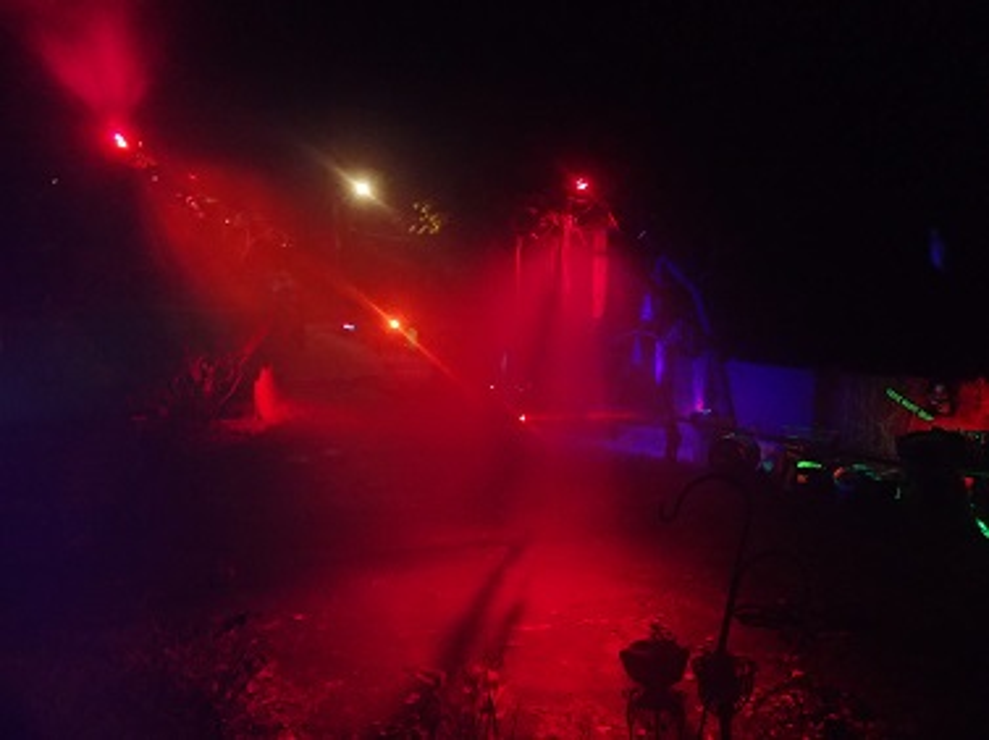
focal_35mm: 30
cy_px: 370
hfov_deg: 60.0
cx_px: 494
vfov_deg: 46.7
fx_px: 856
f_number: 2.3
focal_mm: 5.5
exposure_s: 1/15
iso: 800
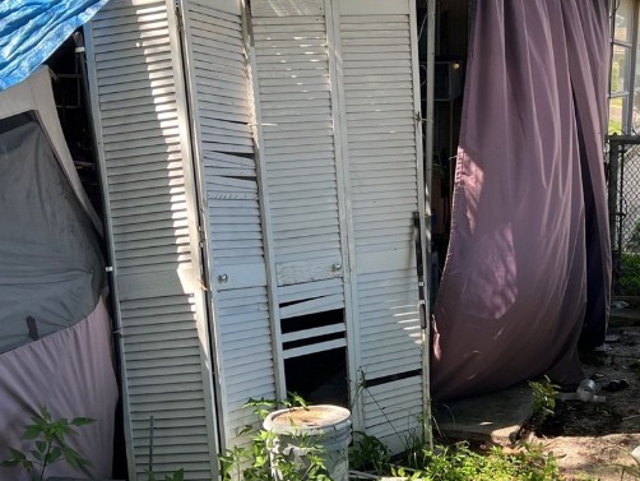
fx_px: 980
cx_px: 388
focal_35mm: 53
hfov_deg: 36.0
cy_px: 170
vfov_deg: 27.4
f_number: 1.5
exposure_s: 1/392
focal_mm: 5.7
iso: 50
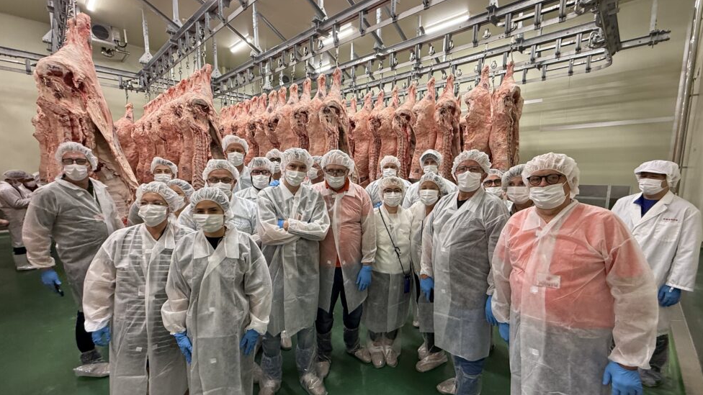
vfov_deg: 67.0
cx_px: 354
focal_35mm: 16
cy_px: 212
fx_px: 298
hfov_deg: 99.4
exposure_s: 1/60
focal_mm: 2.22
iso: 200
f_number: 2.2
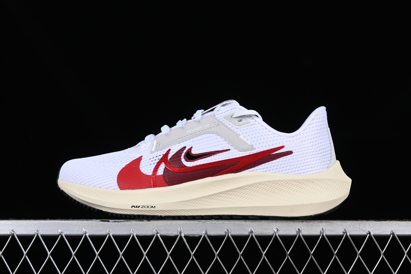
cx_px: 206
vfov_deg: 18.2
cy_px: 137
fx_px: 856
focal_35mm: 75
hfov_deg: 27.0
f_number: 8
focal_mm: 50
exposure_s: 1/100
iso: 160
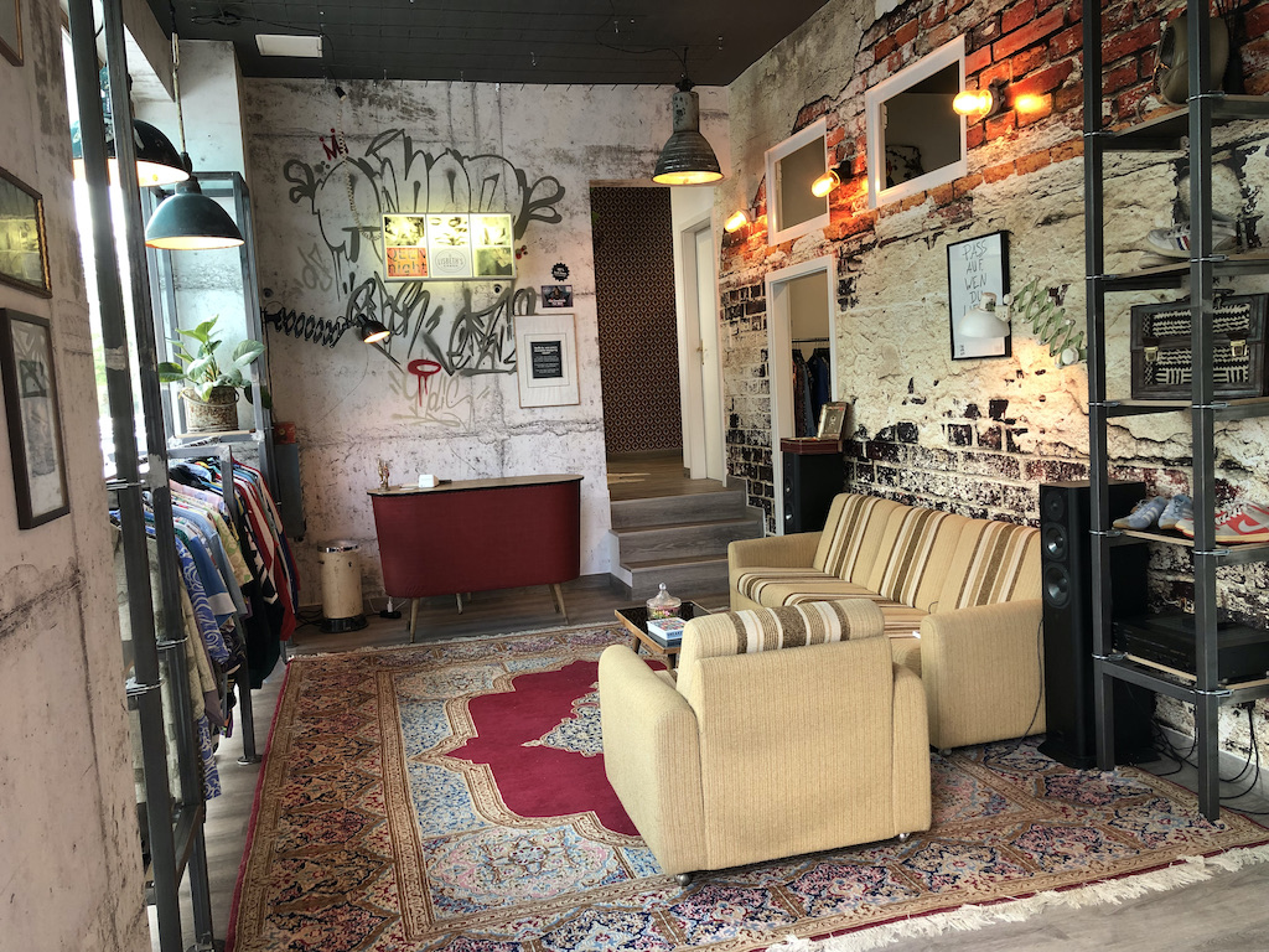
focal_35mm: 28
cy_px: 476
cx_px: 634
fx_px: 1026
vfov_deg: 49.7
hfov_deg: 63.4
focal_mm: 4
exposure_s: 1/33
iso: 32
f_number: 1.8
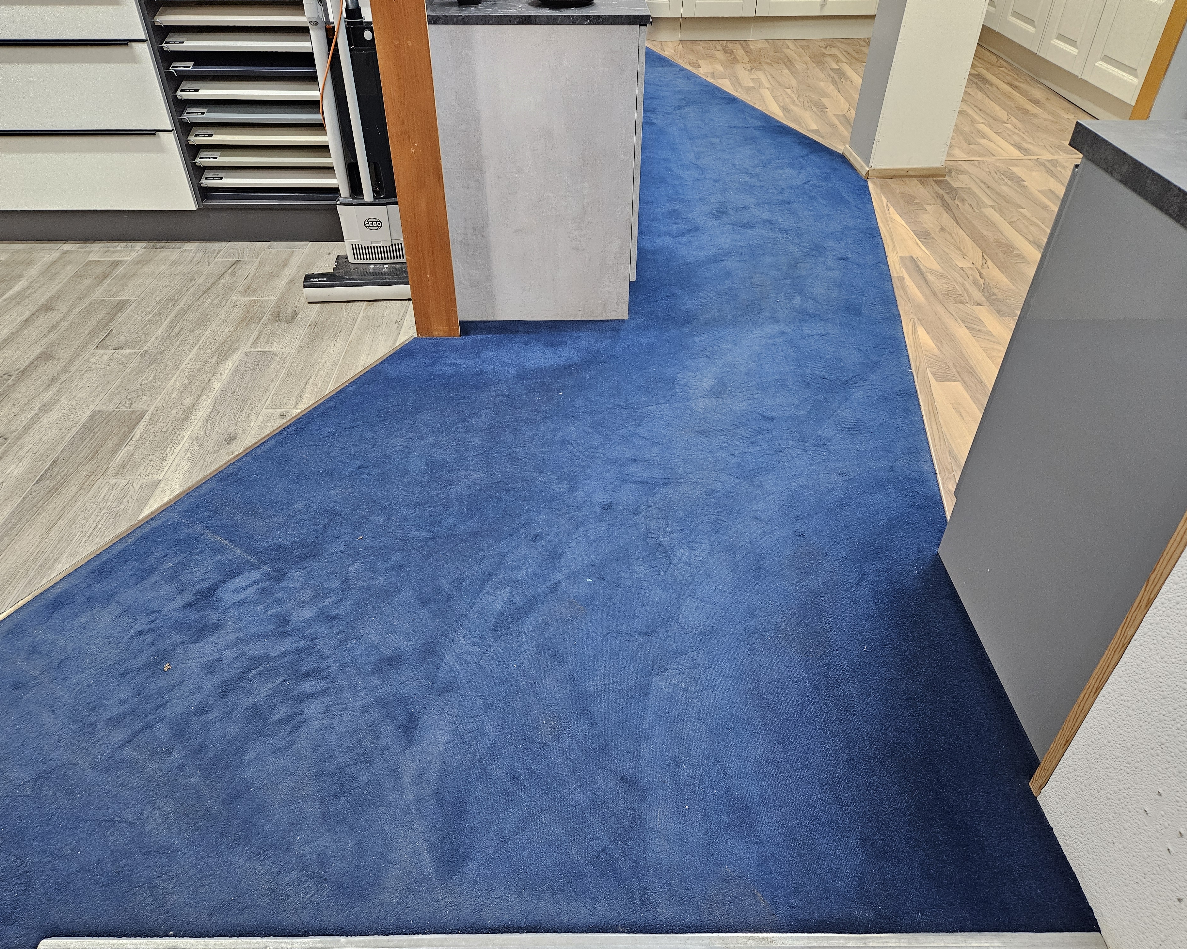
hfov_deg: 70.3
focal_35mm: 24
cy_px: 475
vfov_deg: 58.8
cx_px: 587
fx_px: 843
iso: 500
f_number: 1.8
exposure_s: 1/50
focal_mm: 5.4
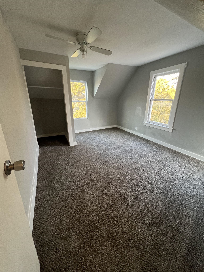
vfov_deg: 106.2
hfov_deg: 89.9
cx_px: 102
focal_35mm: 13
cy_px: 136
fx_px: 102
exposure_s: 1/63
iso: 250
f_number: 1.8
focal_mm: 1.57
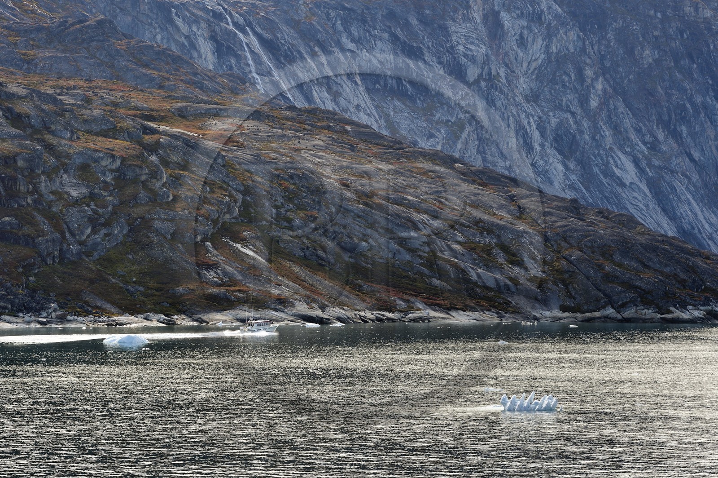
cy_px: 239
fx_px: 3986
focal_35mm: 200
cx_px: 359
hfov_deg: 10.3
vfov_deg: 6.9
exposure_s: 1/400
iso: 200
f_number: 9
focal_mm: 200
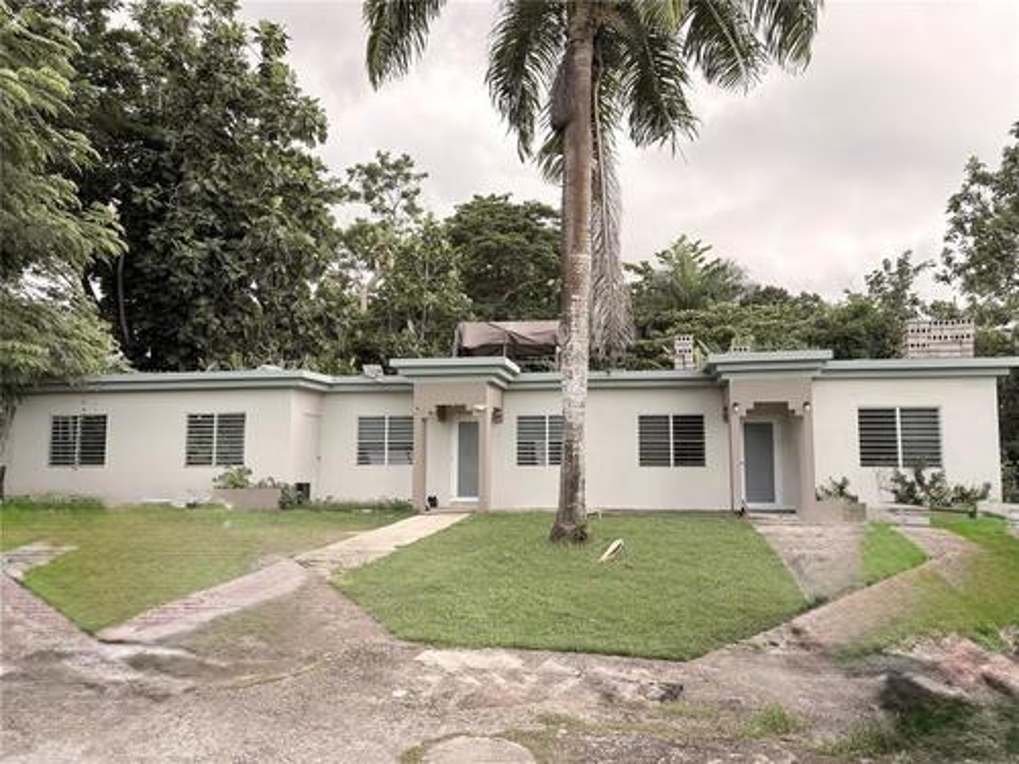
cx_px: 510
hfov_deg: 67.3
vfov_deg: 53.1
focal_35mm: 26
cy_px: 382
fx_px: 765
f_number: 1.6
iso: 50
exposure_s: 1/145
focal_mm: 5.96
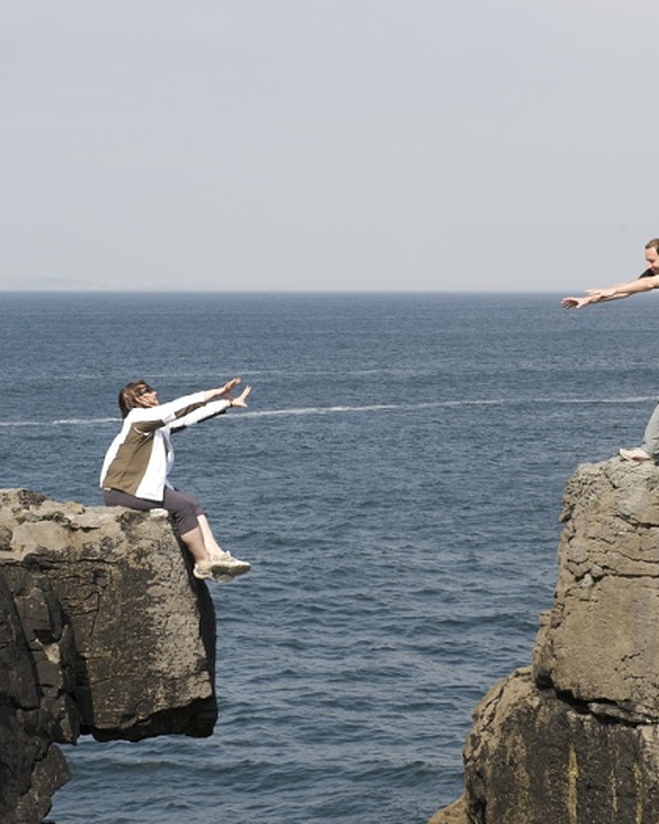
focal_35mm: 100
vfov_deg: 19.2
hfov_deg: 15.4
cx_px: 369
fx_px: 2438
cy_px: 414
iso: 200
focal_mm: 70
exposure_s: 1/320
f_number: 9
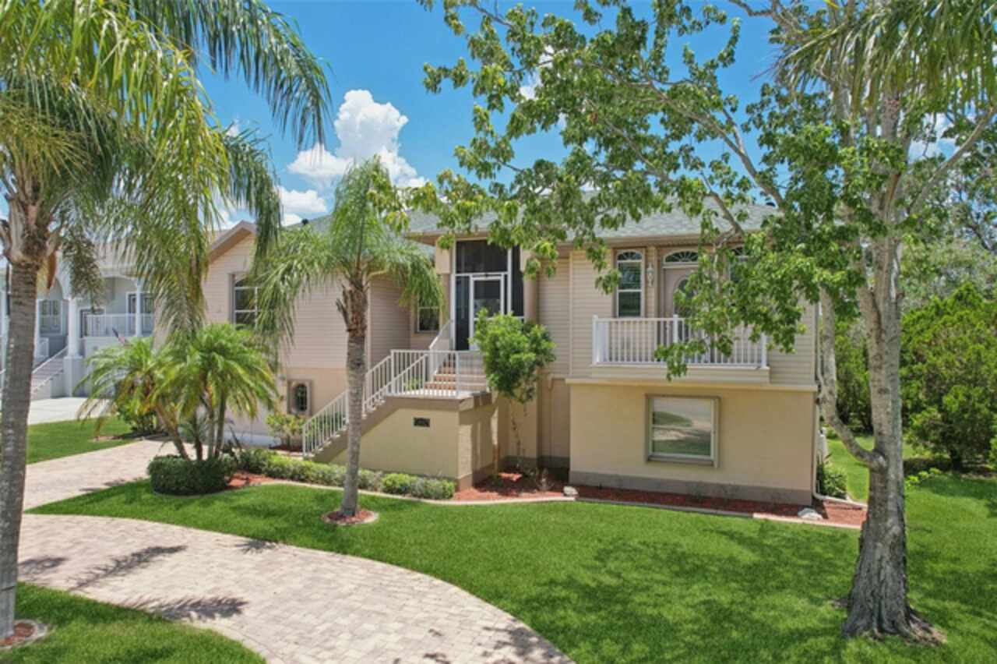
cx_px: 498
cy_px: 332
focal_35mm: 22
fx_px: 609
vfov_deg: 57.2
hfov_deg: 78.6
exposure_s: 1/1500
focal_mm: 8.38
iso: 100
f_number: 2.8
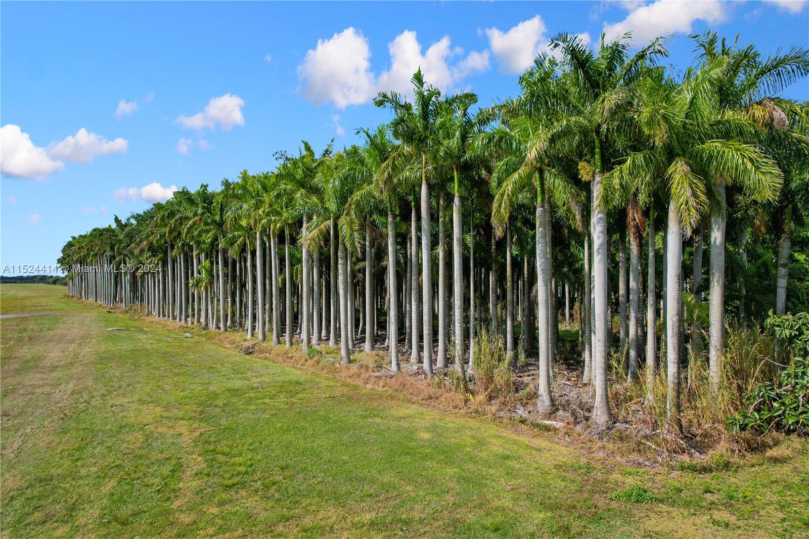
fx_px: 494
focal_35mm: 22
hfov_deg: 78.6
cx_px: 404
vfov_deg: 57.2
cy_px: 270
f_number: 2.8
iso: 130
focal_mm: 8.38
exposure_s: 1/3200
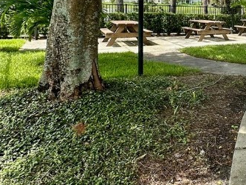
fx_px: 306
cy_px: 24
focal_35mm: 43
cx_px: 279
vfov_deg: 32.2
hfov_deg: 36.3
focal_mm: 2.22
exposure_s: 1/633
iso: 40
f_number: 2.2
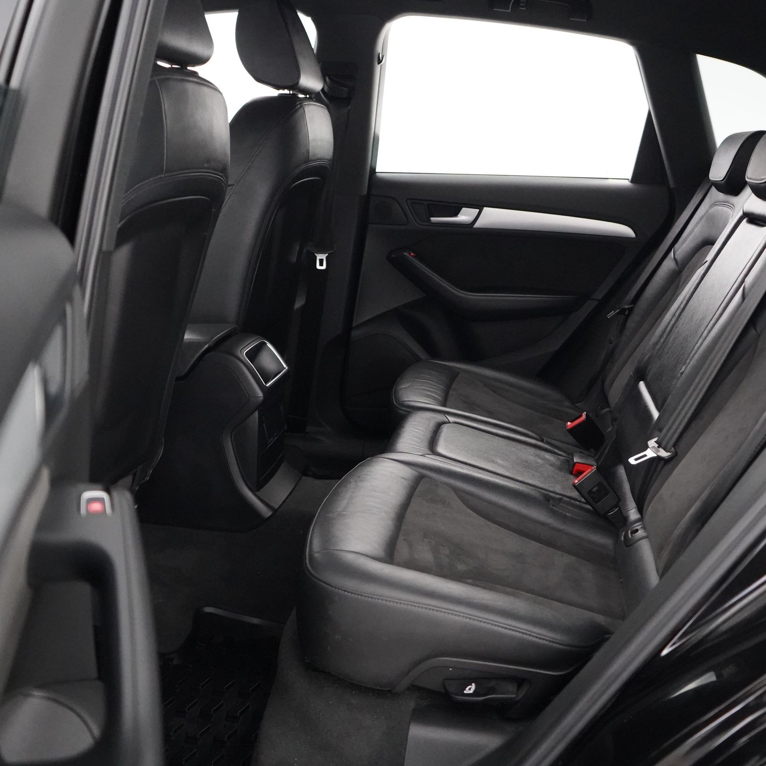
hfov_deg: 45.8
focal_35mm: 36
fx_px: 901
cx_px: 458
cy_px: 382
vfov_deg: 46.0
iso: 12800
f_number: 3.5
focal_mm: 28
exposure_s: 1/60
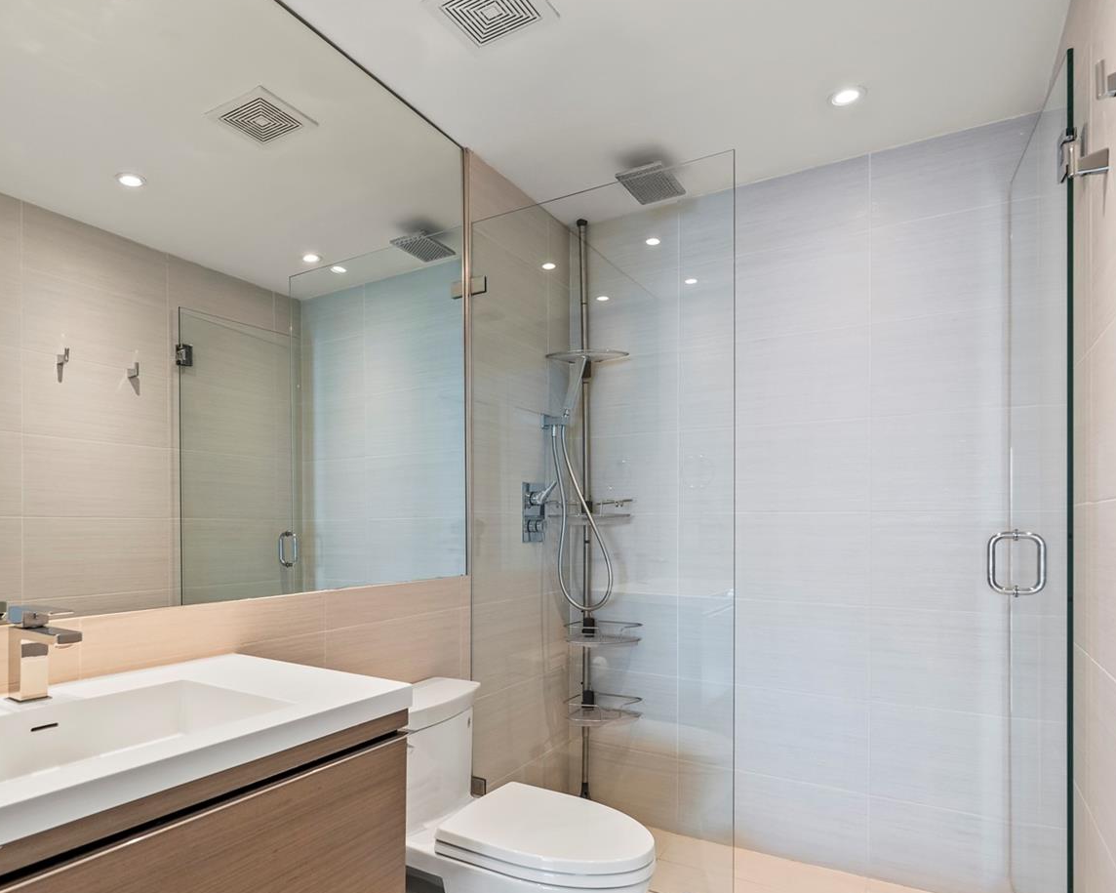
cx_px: 427
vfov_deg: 65.2
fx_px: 694
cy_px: 507
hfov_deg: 76.4
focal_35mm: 21
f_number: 8
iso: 800
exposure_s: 1/8
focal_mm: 16
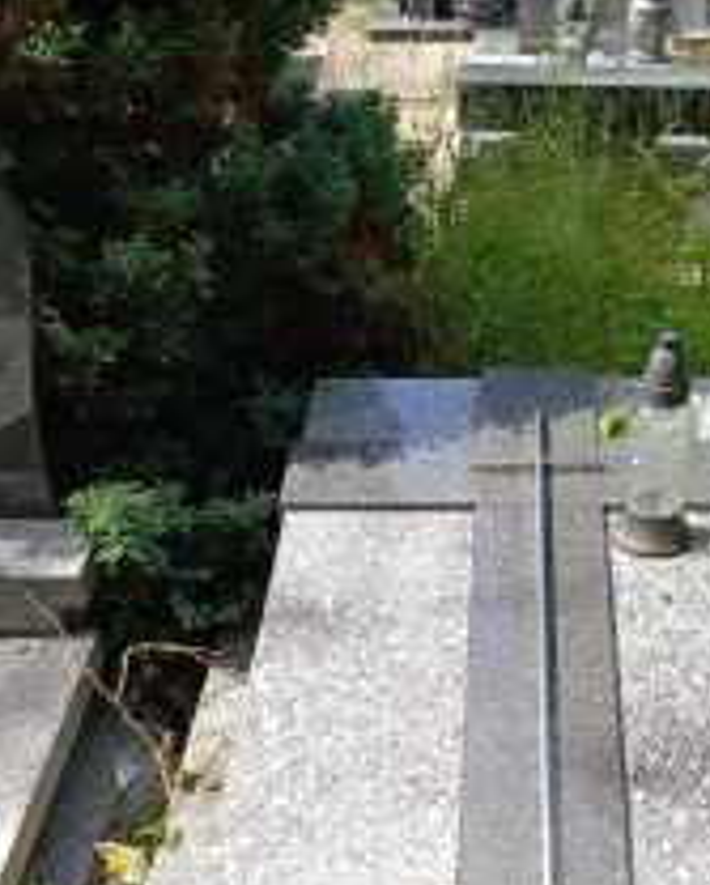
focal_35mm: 54
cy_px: 872
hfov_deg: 28.0
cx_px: 485
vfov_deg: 32.1
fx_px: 1415
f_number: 1.65
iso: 50
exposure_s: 1/168
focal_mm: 6.14
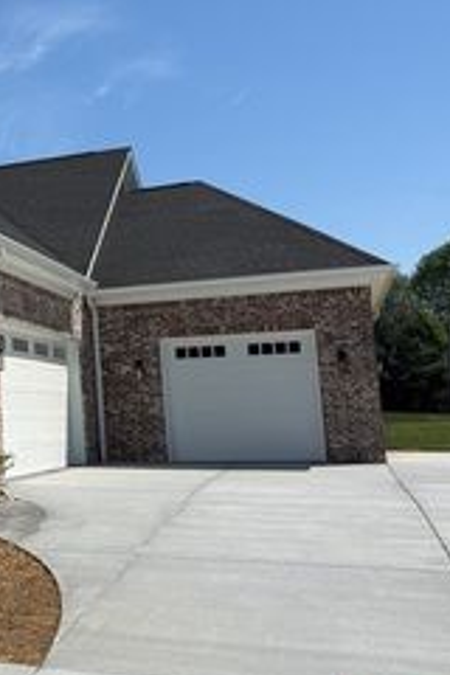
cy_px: 300
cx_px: -183
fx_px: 975
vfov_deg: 38.1
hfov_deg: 22.4
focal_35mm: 52
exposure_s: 1/7353
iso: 80
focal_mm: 6.76
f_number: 1.78
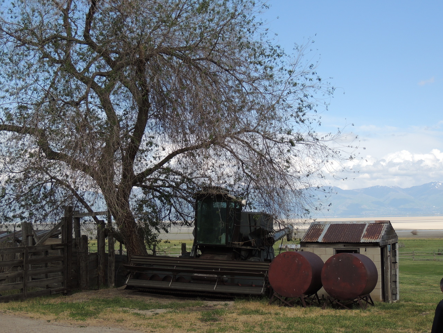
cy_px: 166
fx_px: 704
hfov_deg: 34.9
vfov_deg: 26.6
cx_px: 222
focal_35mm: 55
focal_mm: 9.8
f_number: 3.7
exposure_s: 1/800
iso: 100
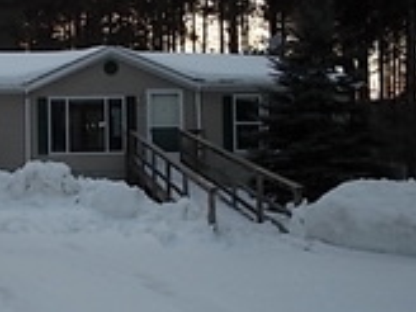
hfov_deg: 26.2
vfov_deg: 20.3
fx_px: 865
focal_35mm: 72
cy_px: 96
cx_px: 43
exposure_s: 1/30
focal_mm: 6
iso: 80
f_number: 3.6
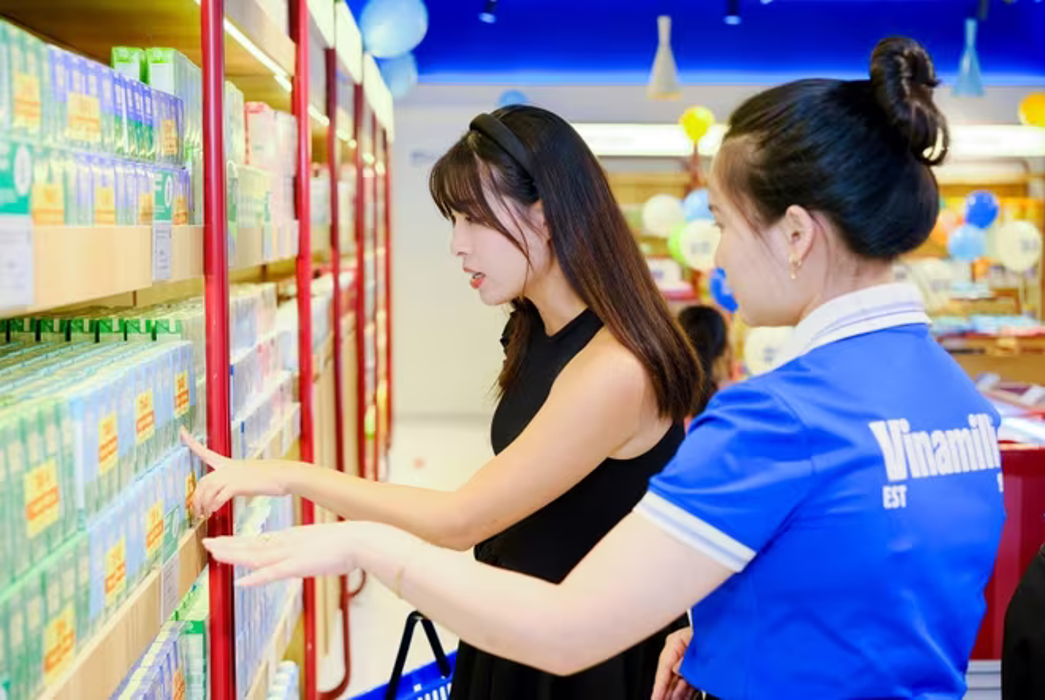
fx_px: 1453
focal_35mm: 50
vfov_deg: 27.1
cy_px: 350
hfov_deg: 39.5
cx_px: 522
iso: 640
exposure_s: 1/160
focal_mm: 33
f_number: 2.5
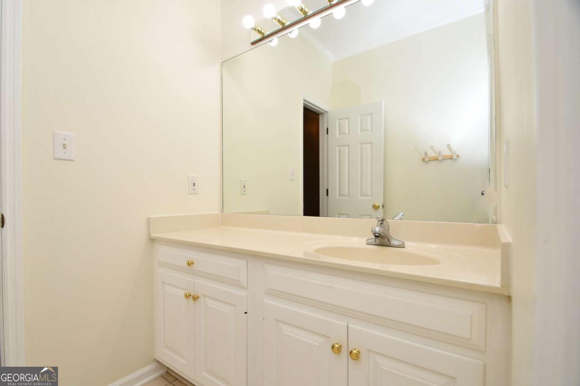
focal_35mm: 15
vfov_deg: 77.3
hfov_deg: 100.4
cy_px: 193
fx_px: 242
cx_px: 290
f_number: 4.5
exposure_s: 1/80
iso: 200
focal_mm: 10
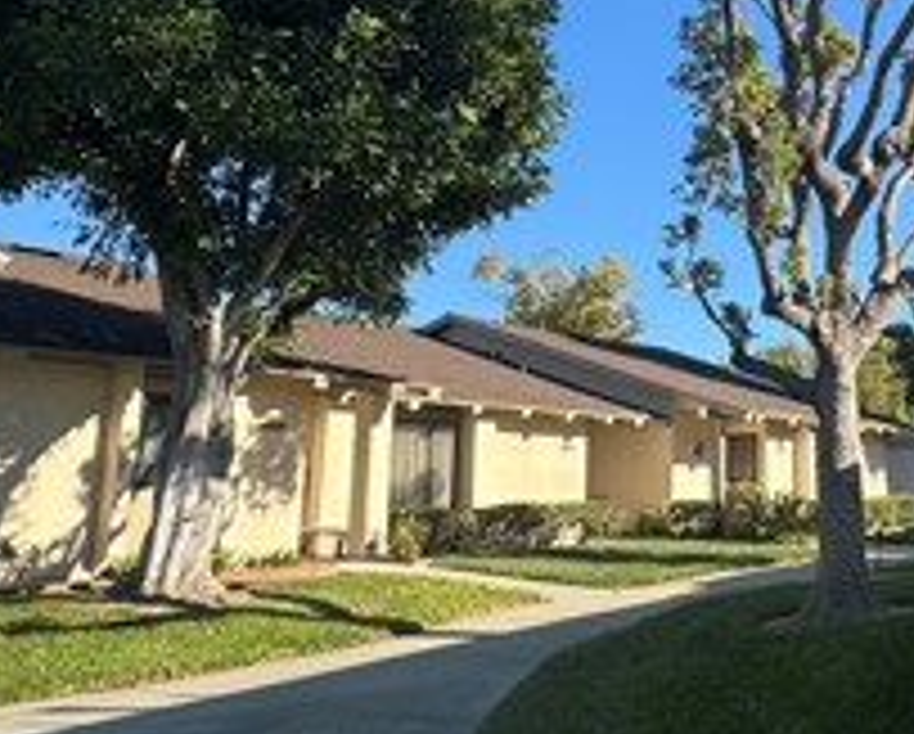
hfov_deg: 40.0
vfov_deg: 34.4
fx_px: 1165
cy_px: 207
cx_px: 806
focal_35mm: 43
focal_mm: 2.22
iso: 40
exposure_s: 1/763
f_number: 2.2
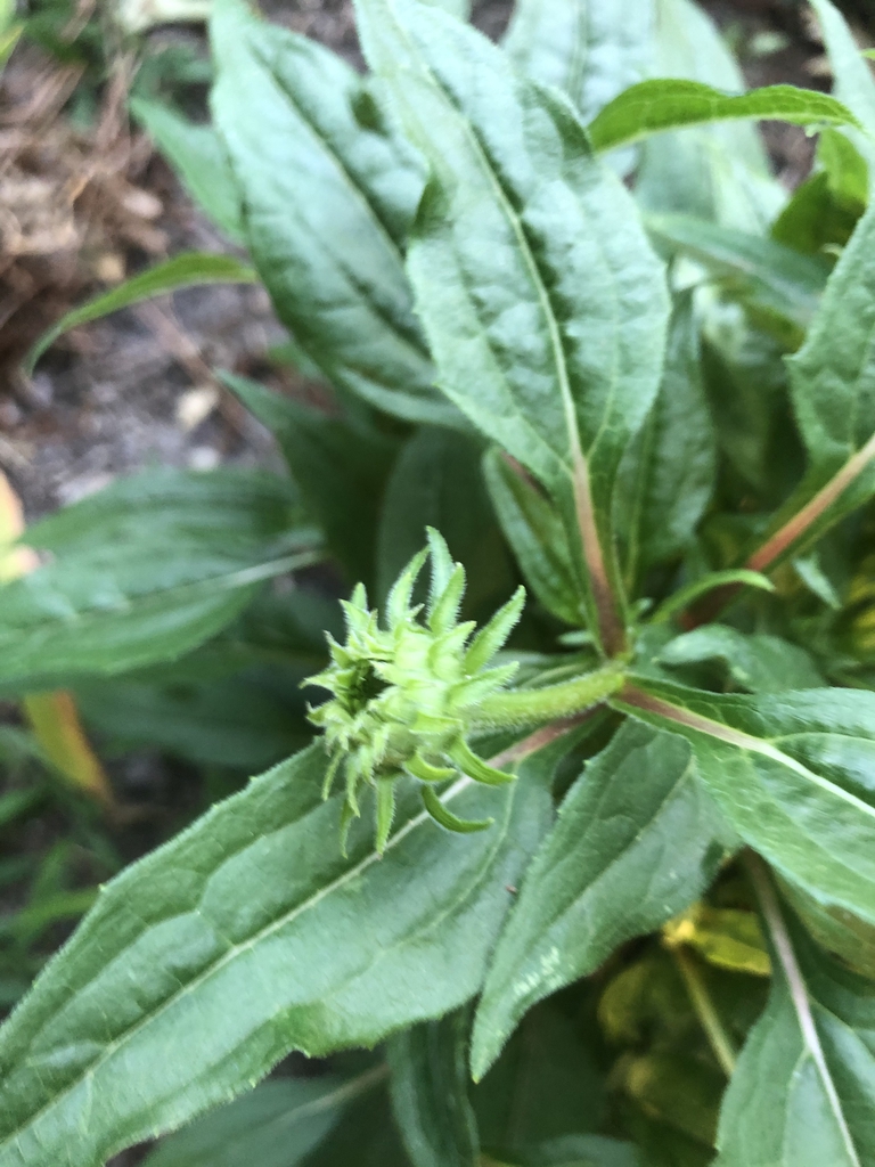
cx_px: 438
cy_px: 584
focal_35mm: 28
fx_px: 944
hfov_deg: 49.7
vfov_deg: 63.4
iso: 40
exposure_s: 1/15
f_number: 1.8
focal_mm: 3.99
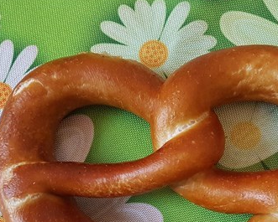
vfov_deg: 29.6
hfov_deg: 37.6
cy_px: 199
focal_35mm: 49
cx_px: 184
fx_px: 403
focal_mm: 4.2
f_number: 1.7
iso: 200
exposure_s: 1/33
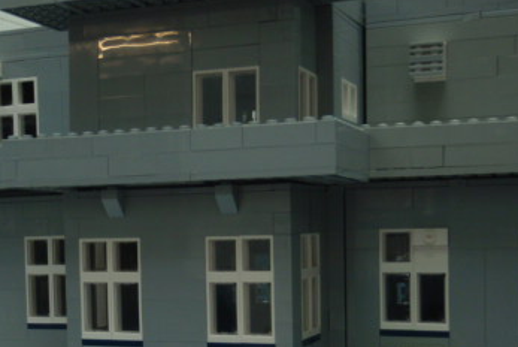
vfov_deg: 19.5
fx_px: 994
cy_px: 283
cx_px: 107
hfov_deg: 28.6
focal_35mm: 69
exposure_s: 1/40
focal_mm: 6.53
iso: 100
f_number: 4.1
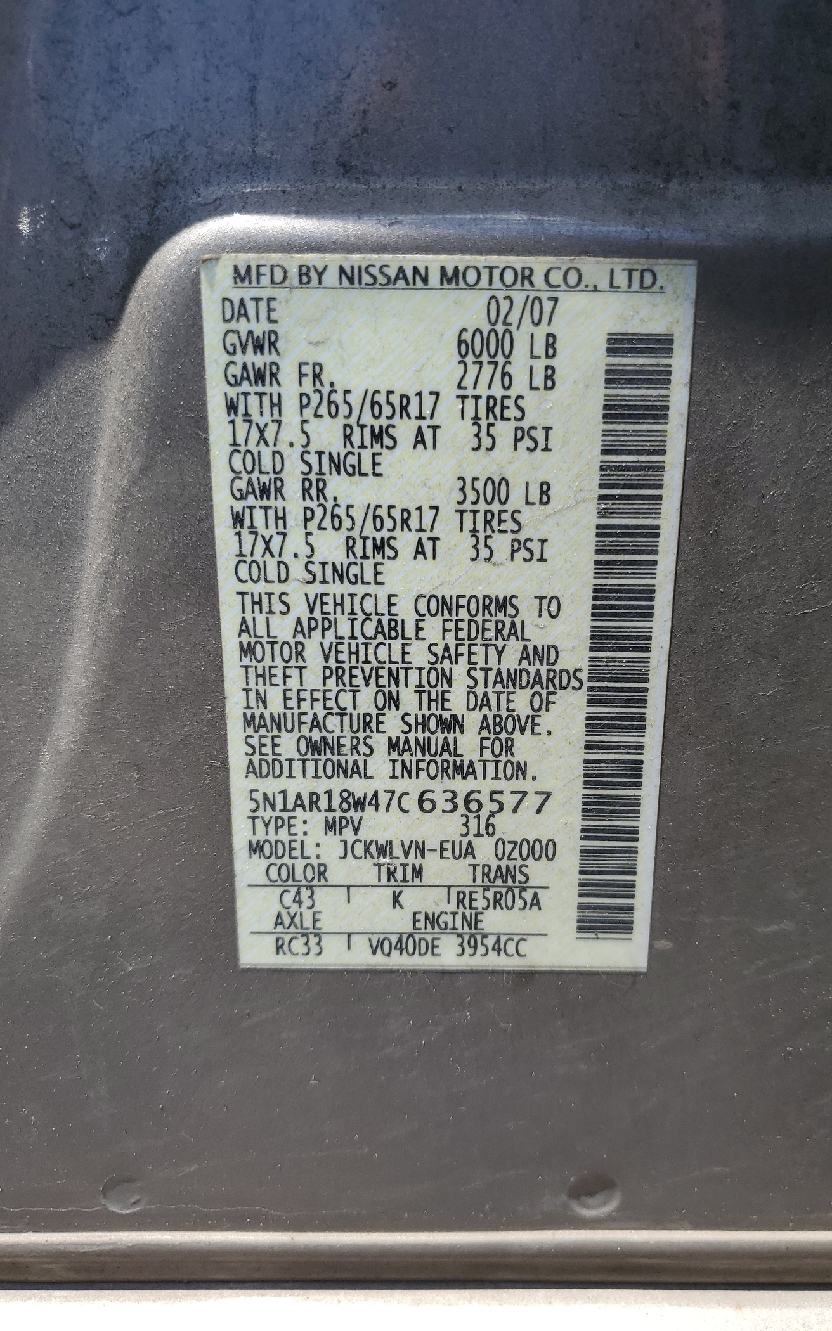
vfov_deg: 66.5
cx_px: 478
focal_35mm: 28
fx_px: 1016
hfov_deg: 44.4
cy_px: 662
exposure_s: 1/1667
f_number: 1.5
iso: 50
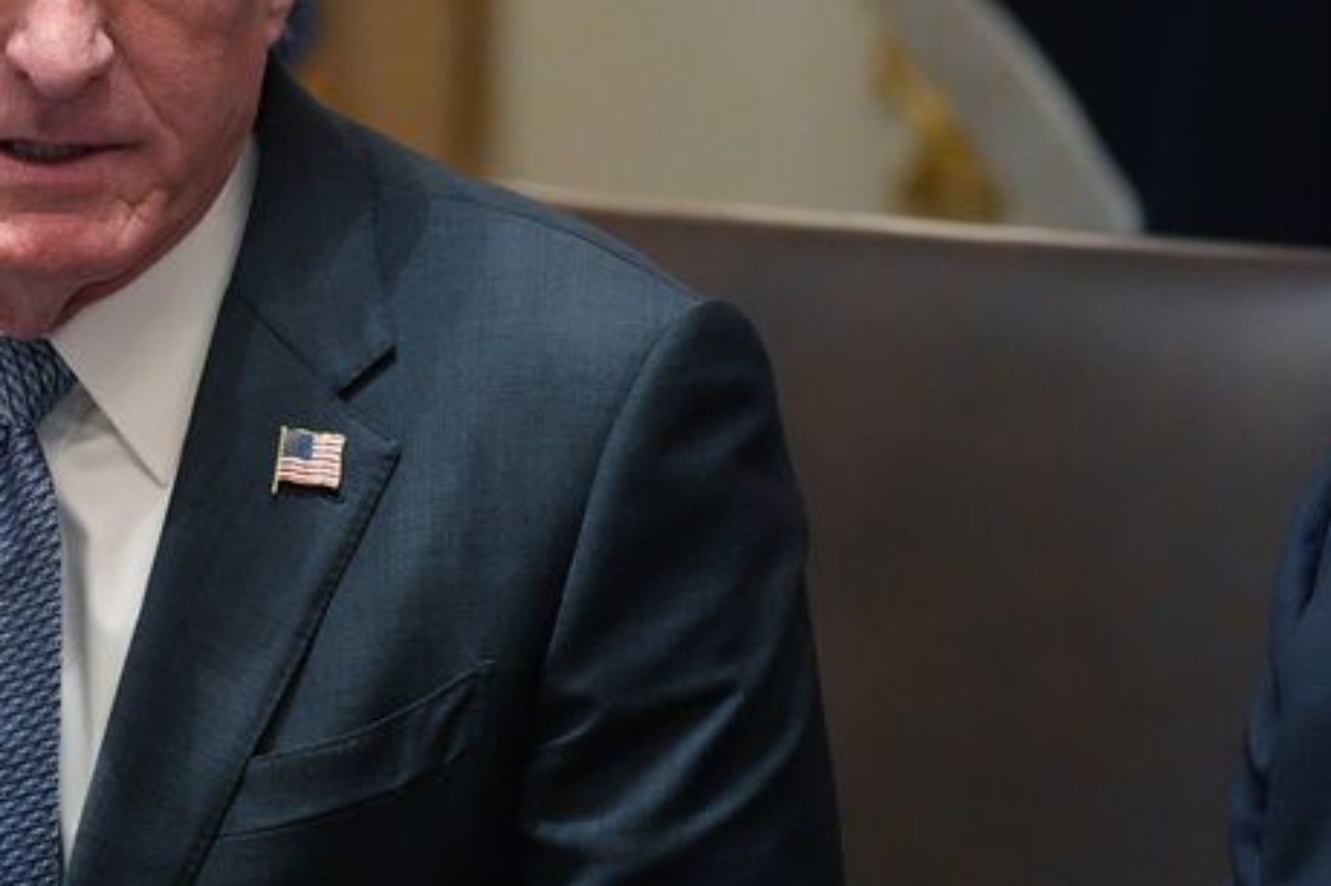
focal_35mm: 325
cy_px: 356
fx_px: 12007
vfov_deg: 4.2
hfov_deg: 6.3
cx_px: 61
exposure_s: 1/320
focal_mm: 146
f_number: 2.8
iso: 5000
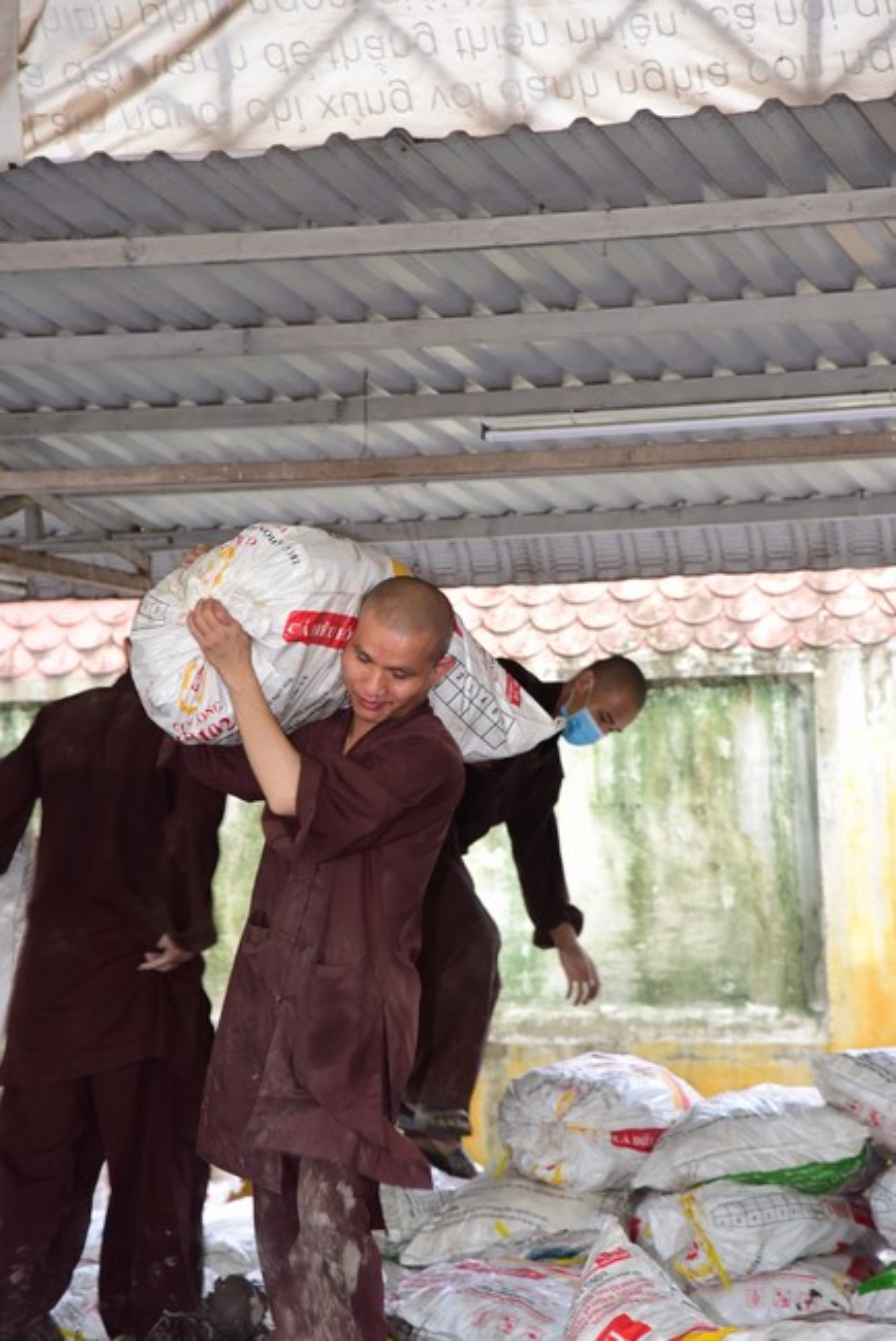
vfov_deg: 17.1
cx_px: 448
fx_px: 4475
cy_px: 670
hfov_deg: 11.4
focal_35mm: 120
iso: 1000
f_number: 5.6
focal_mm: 120
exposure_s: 1/80
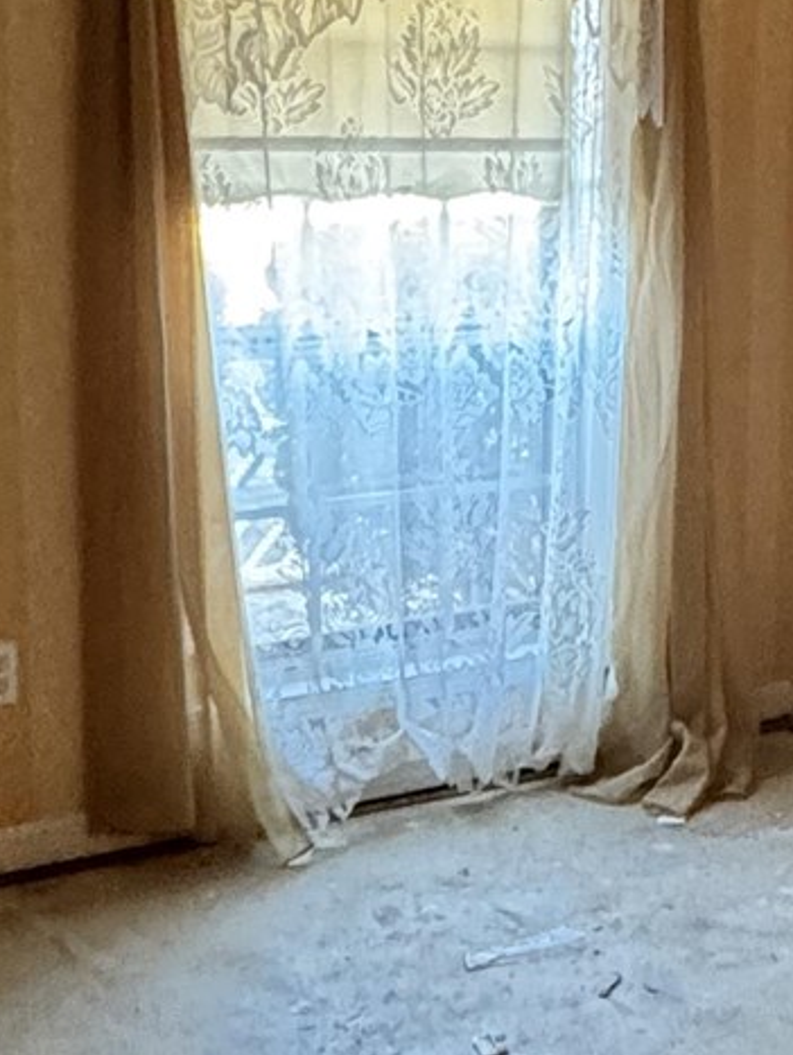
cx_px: 904
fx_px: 2105
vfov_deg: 28.1
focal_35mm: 69
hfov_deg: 20.2
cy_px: 404
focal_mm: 2.22
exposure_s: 1/60
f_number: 2.2
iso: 800
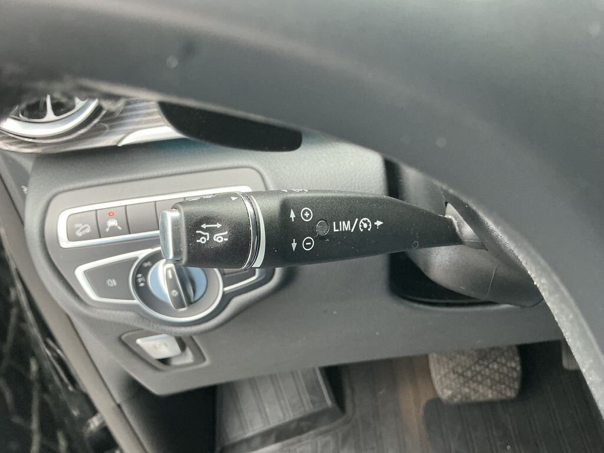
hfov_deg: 61.7
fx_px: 506
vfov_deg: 48.2
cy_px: 226
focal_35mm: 29
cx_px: 302
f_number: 1.8
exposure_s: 1/60
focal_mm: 3
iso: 200
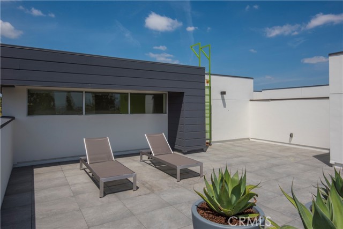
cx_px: 172
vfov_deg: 57.3
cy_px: 114
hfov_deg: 78.6
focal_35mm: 22
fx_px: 210
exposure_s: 1/125
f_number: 18
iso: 100
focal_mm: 22
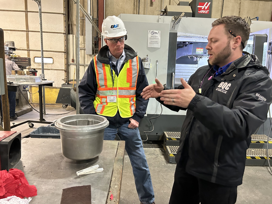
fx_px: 204
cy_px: 102
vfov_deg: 53.1
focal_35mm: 26
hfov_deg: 67.3
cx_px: 136
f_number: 1.5
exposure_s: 1/60
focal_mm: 5.7
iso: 400
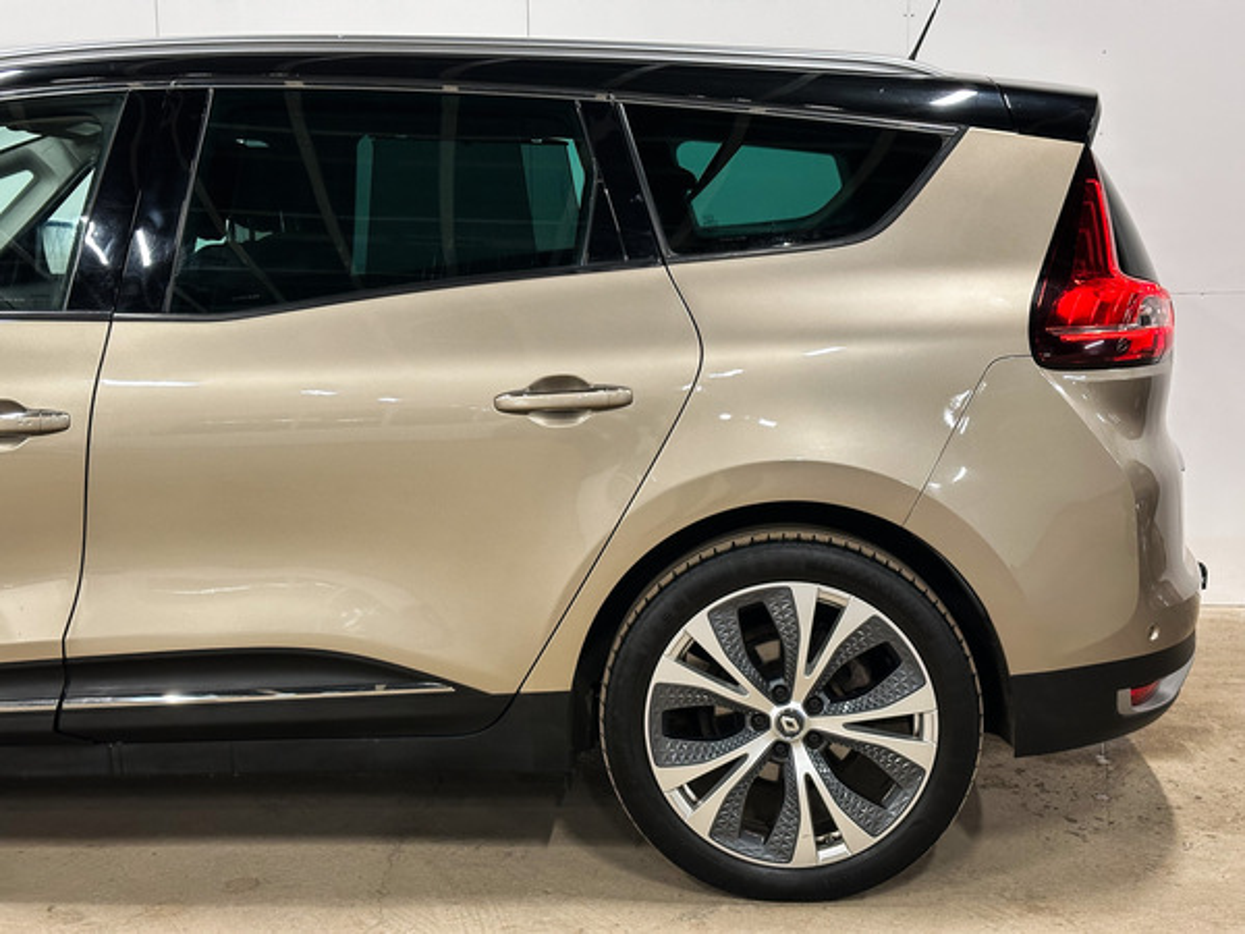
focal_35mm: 48
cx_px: 622
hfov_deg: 39.7
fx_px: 1726
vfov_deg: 30.3
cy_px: 467
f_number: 1.8
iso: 200
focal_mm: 6.86
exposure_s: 1/35
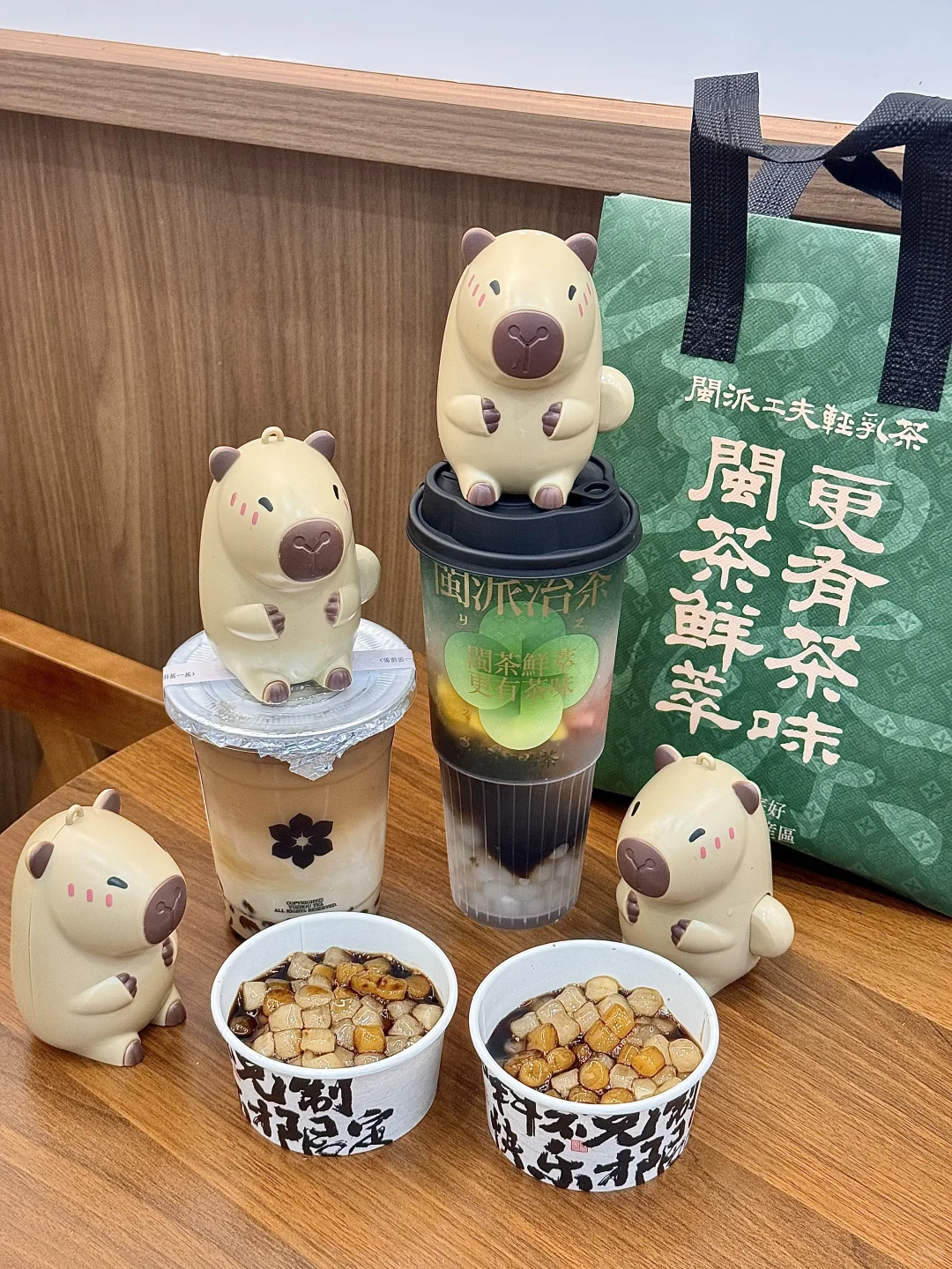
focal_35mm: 48
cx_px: 476
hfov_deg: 30.3
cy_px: 634
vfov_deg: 39.7
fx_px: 1760
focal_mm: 6.76
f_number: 1.78
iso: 250
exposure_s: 1/50
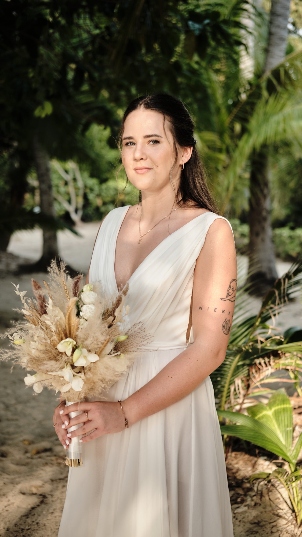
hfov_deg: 21.4
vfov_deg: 37.2
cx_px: 171
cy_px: 271
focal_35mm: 56
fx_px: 797
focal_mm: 35
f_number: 2.5
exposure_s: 1/1000
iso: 320
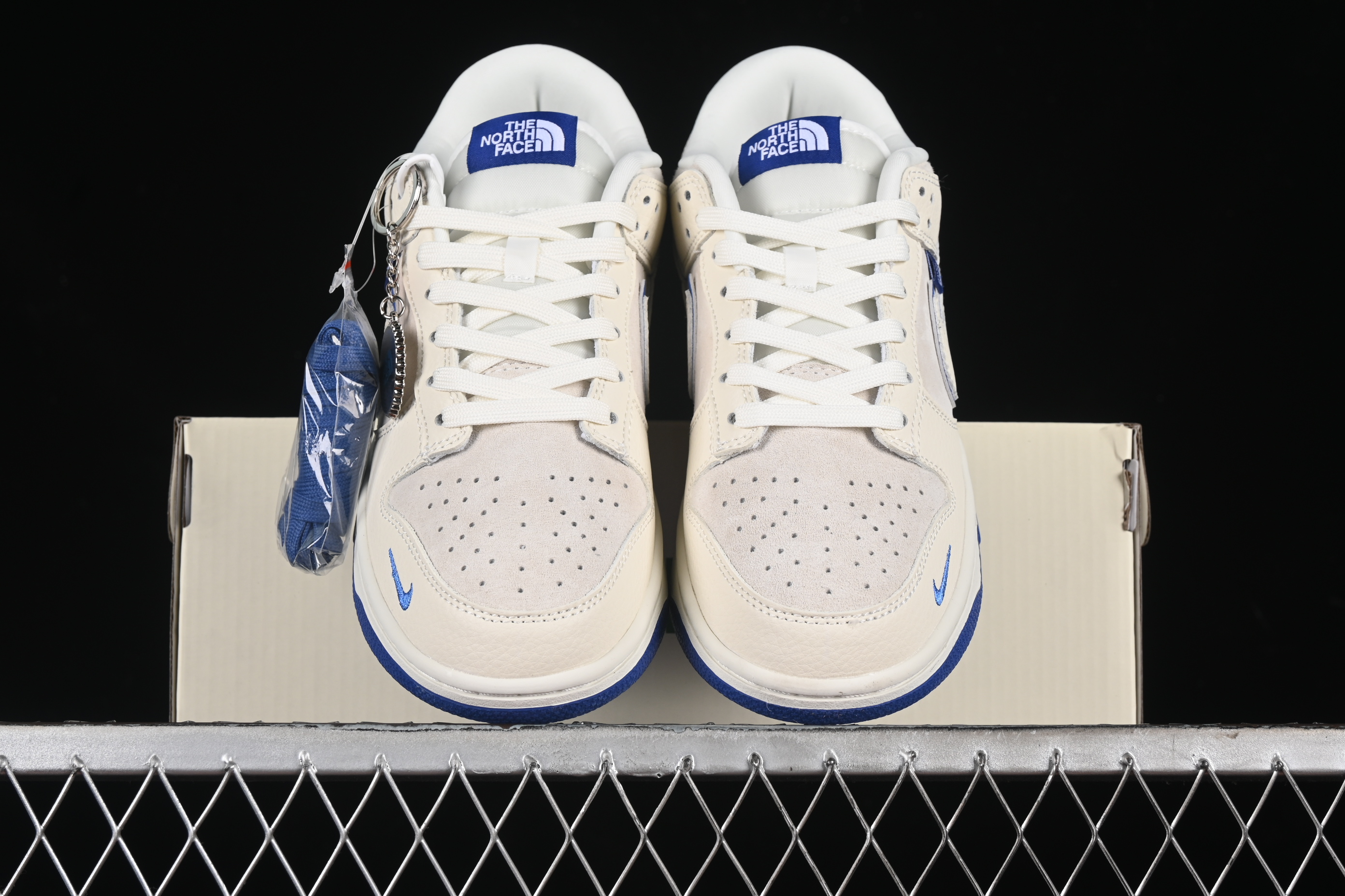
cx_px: 672
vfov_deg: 18.2
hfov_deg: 27.0
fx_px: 2802
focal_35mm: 75
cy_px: 448
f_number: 8
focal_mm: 50
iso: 160
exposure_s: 1/80
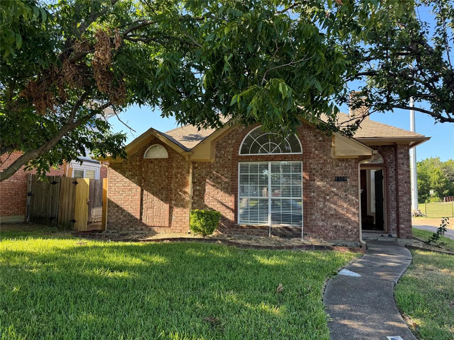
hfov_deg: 71.6
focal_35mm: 24
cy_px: 170
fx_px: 315
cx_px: 227
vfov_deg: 56.8
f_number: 1.78
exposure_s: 1/474
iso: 80
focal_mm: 6.76
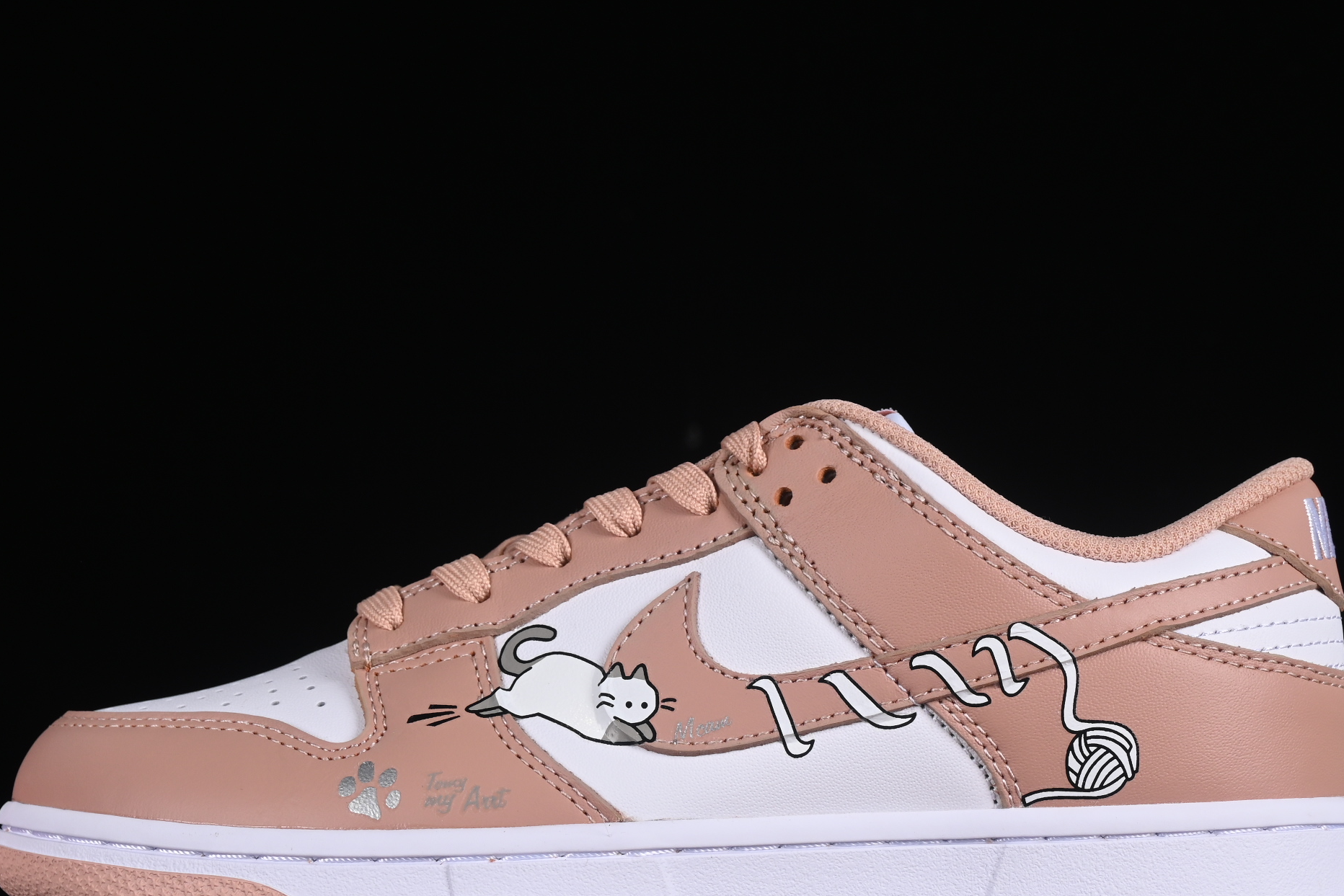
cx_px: 672
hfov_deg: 18.3
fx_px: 4181
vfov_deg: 12.2
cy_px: 544
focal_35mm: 112
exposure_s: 1/80
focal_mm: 50
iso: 160
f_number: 8
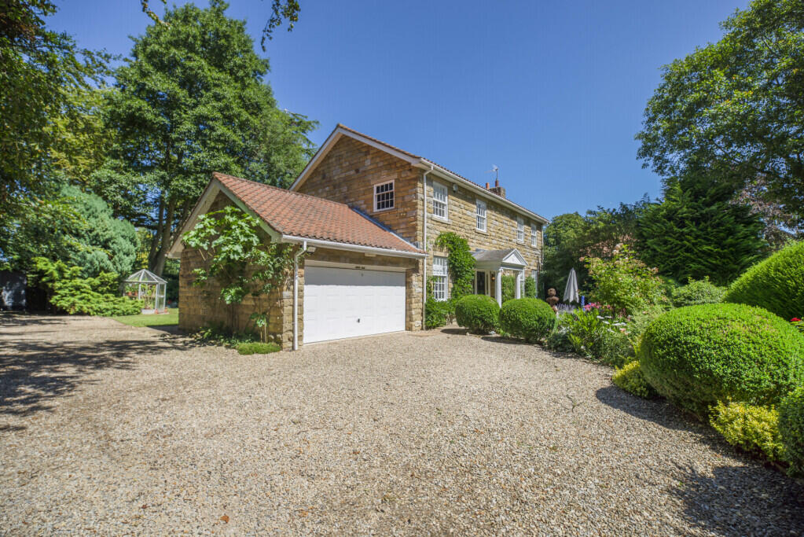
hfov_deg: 100.4
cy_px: 268
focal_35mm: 15
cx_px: 402
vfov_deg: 77.4
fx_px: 335
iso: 100
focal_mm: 15
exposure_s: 1/400
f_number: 8
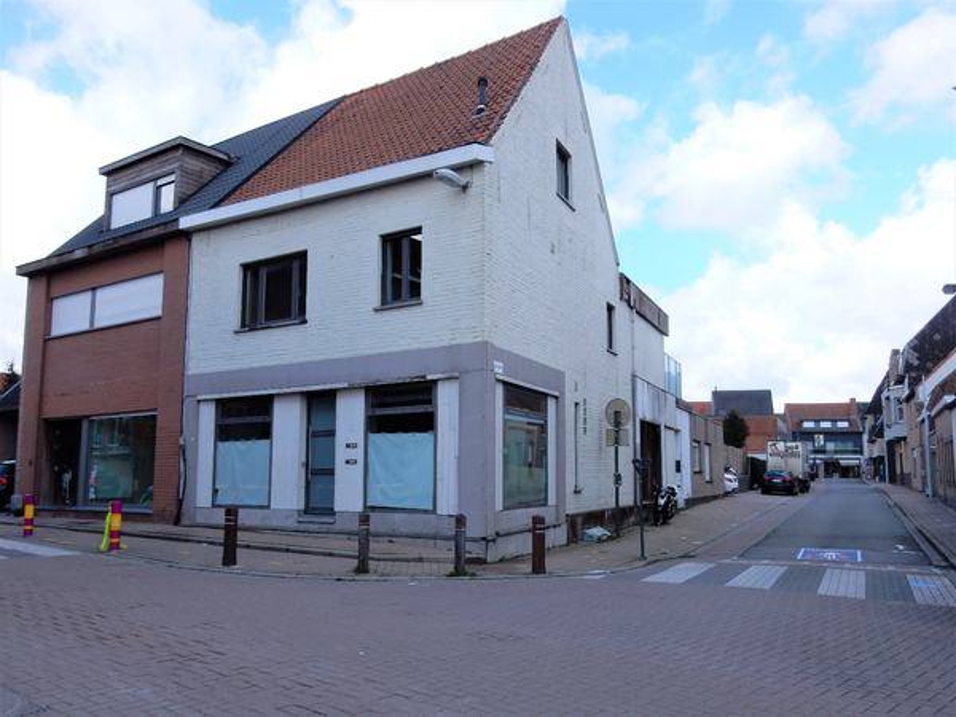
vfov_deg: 46.8
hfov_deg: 60.0
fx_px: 829
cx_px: 478
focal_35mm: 30
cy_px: 358
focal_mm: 5.4
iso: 125
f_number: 4
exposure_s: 1/800
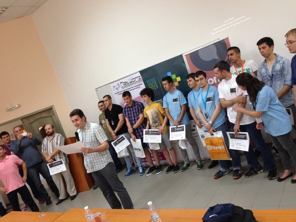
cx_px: 148
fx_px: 282
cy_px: 111
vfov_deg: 42.9
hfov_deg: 55.4
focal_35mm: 33
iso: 200
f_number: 2.4
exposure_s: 1/20
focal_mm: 4.12
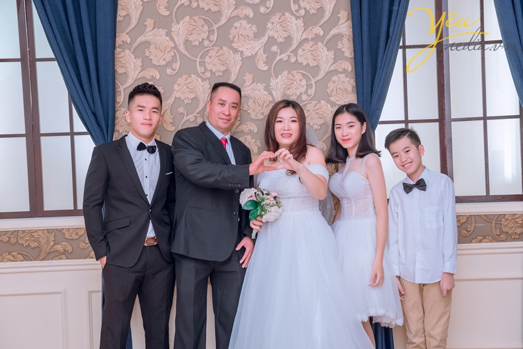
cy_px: 174
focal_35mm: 45
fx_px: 654
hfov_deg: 43.6
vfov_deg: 29.9
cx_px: 262
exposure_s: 1/125
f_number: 4
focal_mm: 45
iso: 320
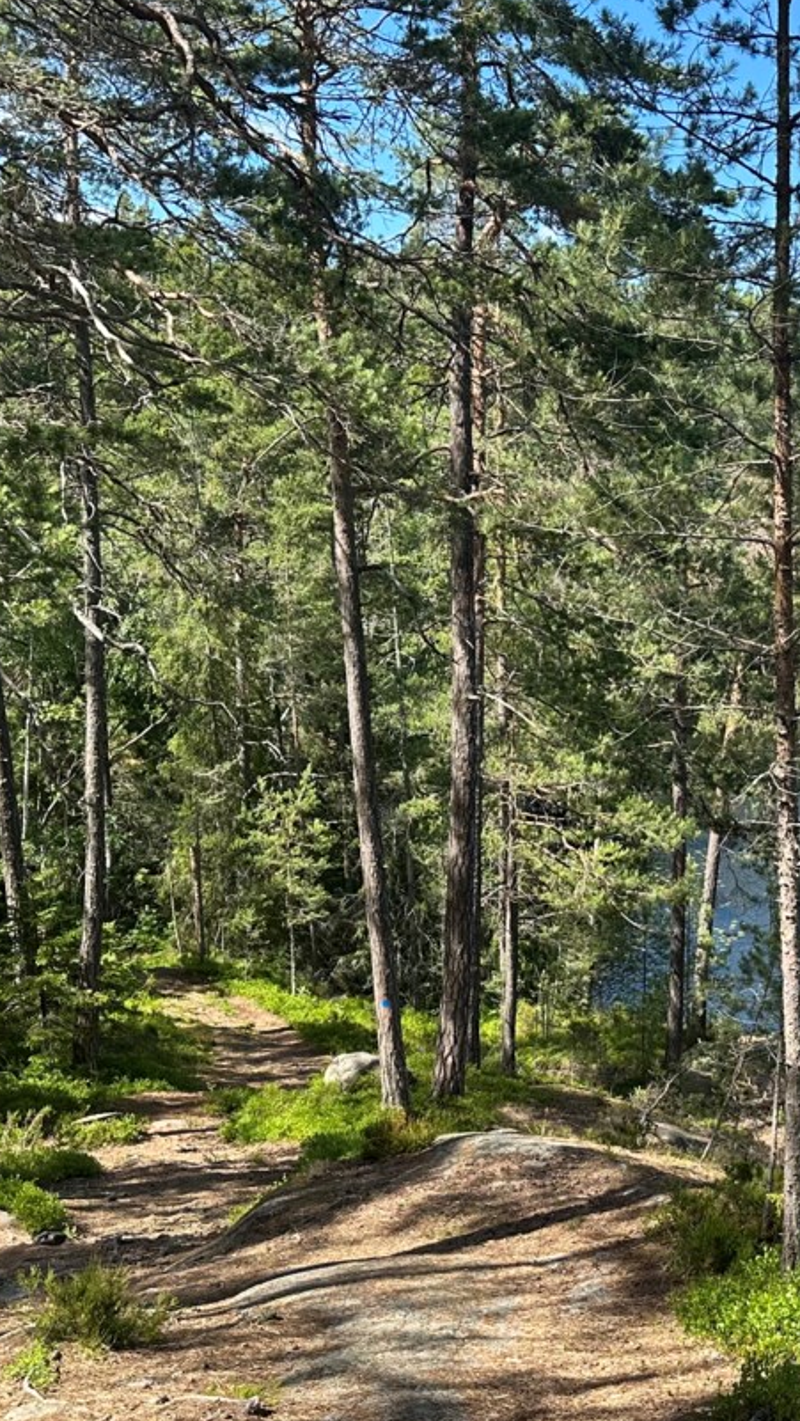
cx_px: 853
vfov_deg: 43.5
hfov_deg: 24.0
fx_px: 1771
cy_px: 846
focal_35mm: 47
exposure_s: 1/1256
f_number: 1.78
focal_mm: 6.86
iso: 80
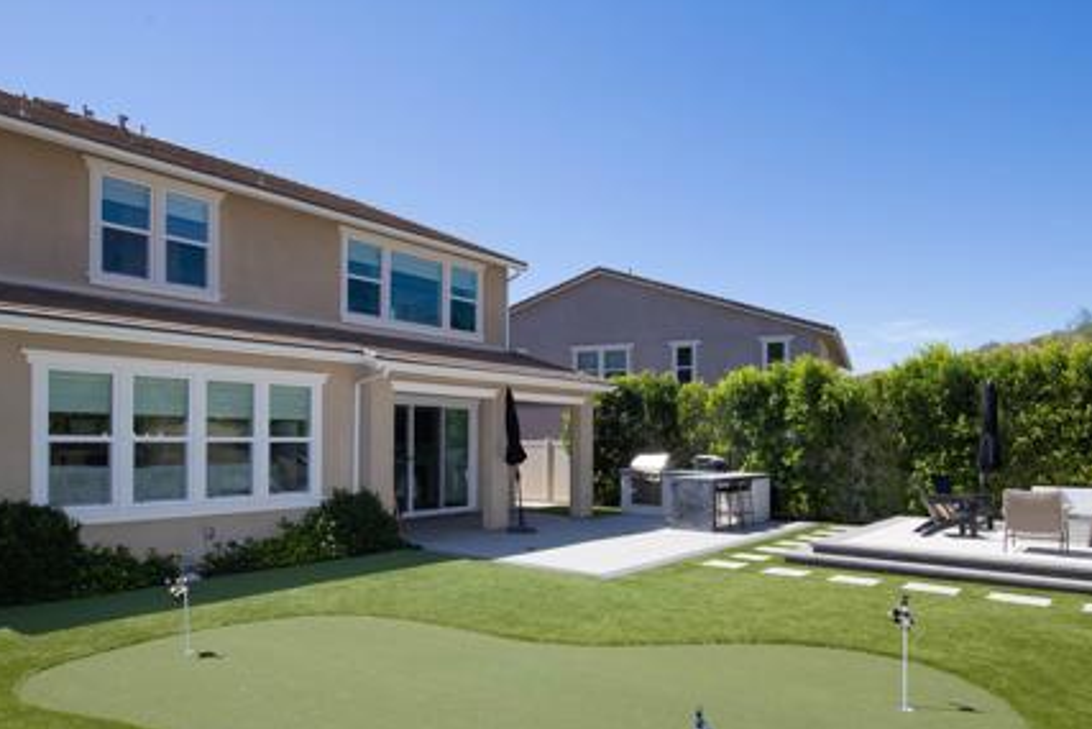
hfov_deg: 73.7
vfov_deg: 52.8
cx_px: 560
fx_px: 728
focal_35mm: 24
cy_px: 439
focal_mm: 16
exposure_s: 1/250
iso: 320
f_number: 11
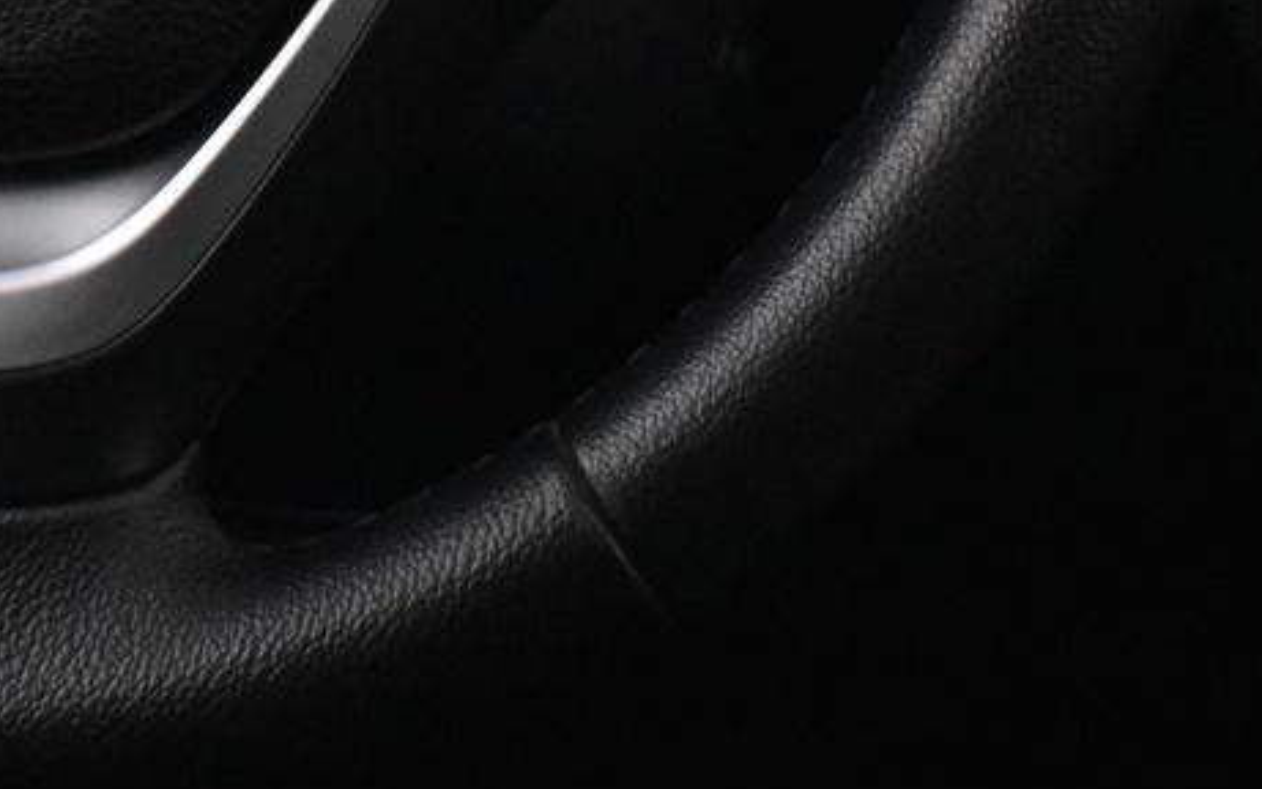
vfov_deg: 7.9
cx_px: -123
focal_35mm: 161
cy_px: -496
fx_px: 5537
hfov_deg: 12.8
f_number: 4.2
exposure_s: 1/40
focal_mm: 30
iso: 3200
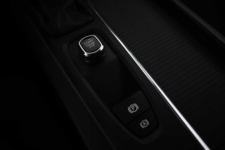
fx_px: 150
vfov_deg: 53.1
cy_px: 75
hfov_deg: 73.7
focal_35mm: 24
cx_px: 112
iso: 1600
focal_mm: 16
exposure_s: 1/40
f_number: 3.5
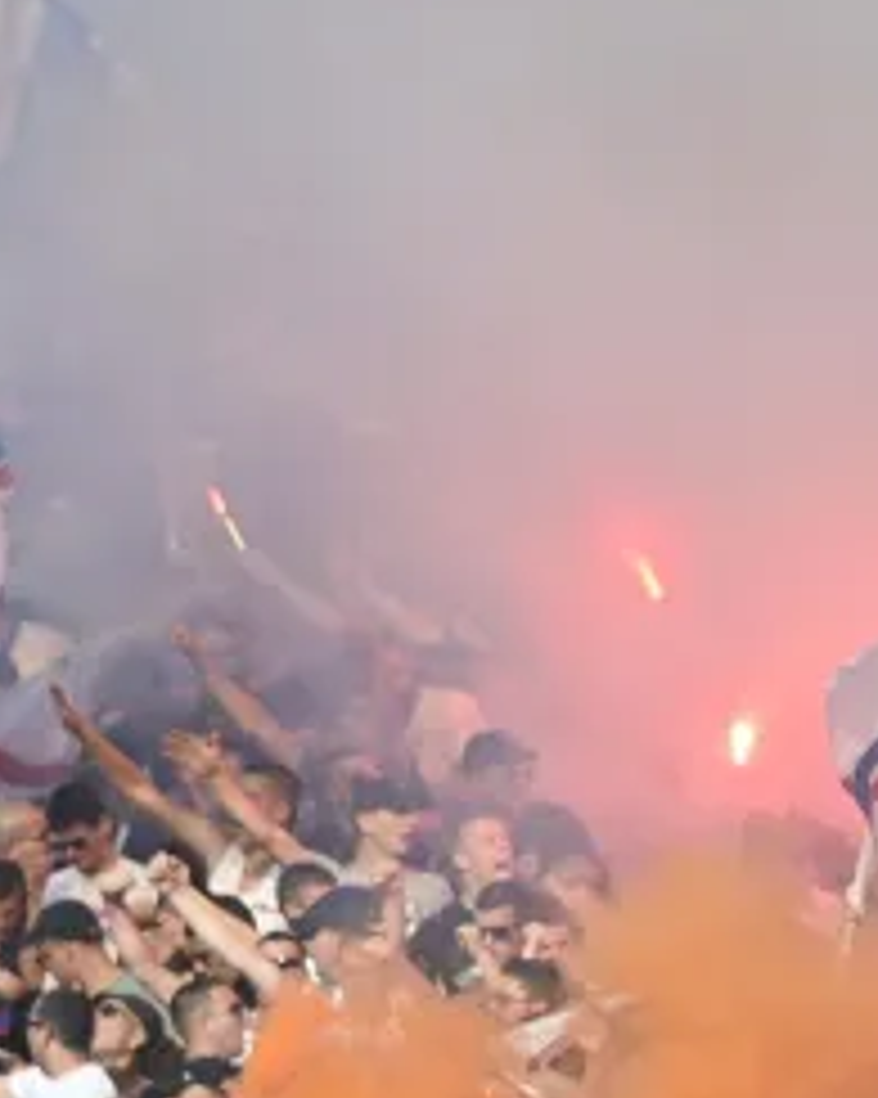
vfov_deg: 1.7
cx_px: 1666
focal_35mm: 1169
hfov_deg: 1.3
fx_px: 37995
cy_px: 466
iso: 160
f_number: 2.8
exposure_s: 1/4000
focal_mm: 400
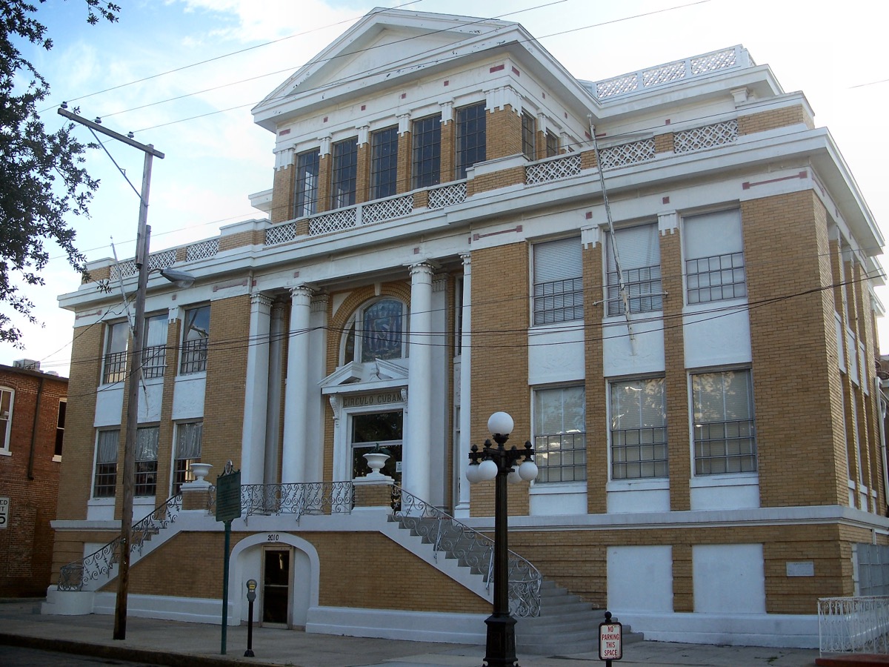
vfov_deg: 38.7
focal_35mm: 37
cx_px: 444
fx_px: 950
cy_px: 334
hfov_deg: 50.1
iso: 64
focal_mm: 7.8
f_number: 2.8
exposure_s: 1/400
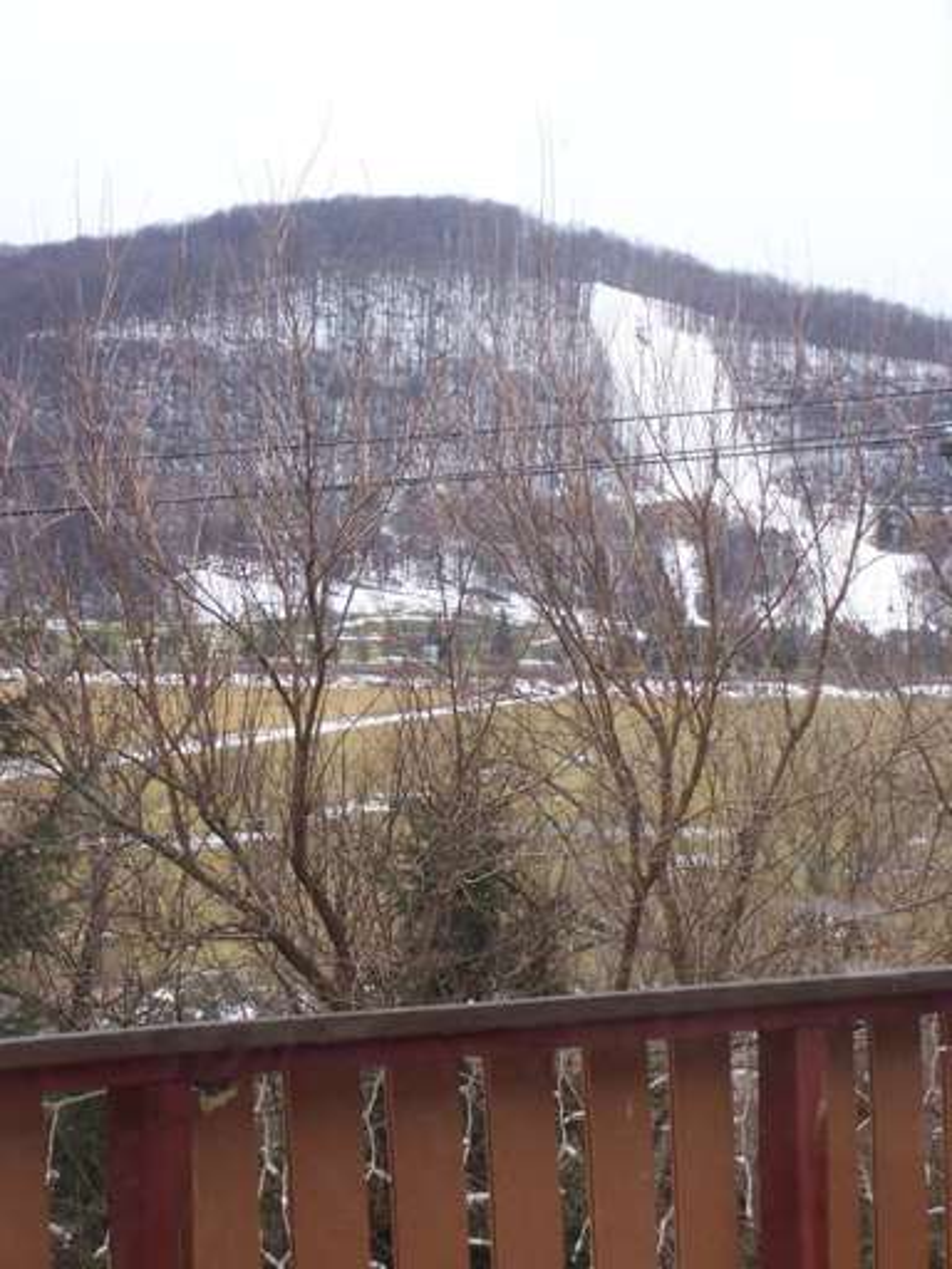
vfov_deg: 19.3
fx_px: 3740
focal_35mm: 102
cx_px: 476
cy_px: 634
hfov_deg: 14.5
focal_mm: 16.8
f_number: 4.6
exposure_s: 1/125
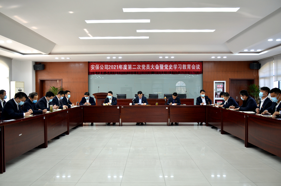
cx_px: 140
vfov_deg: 39.8
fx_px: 257
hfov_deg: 57.3
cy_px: 93
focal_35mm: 33
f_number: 4.5
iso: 160
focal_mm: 22
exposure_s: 1/30
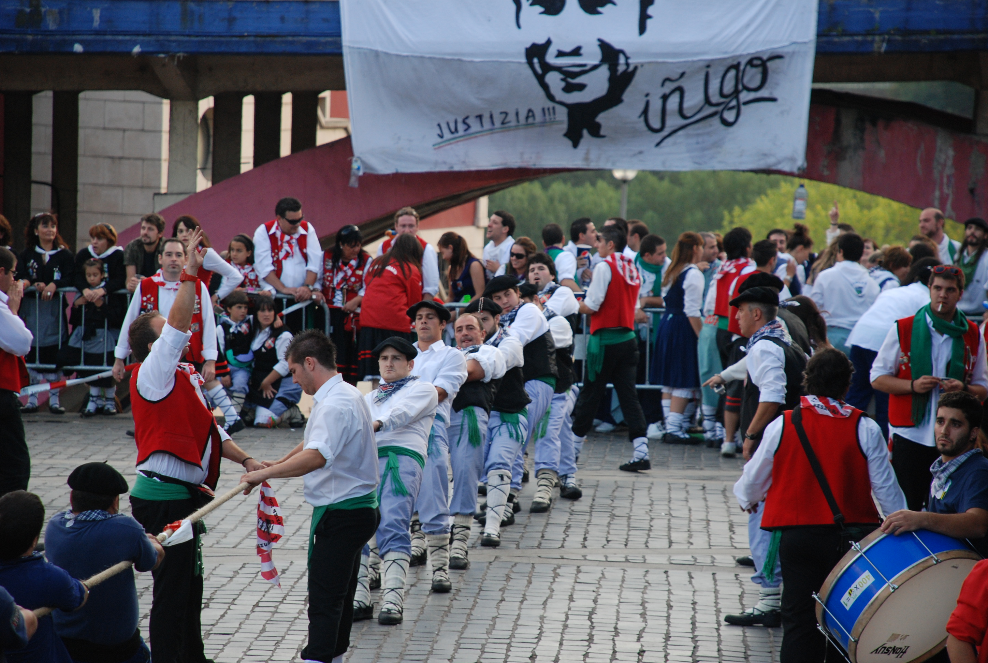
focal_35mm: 202
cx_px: 494
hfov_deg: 10.1
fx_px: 5569
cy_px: 332
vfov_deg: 6.8
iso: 400
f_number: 5.6
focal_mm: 135
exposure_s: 1/100
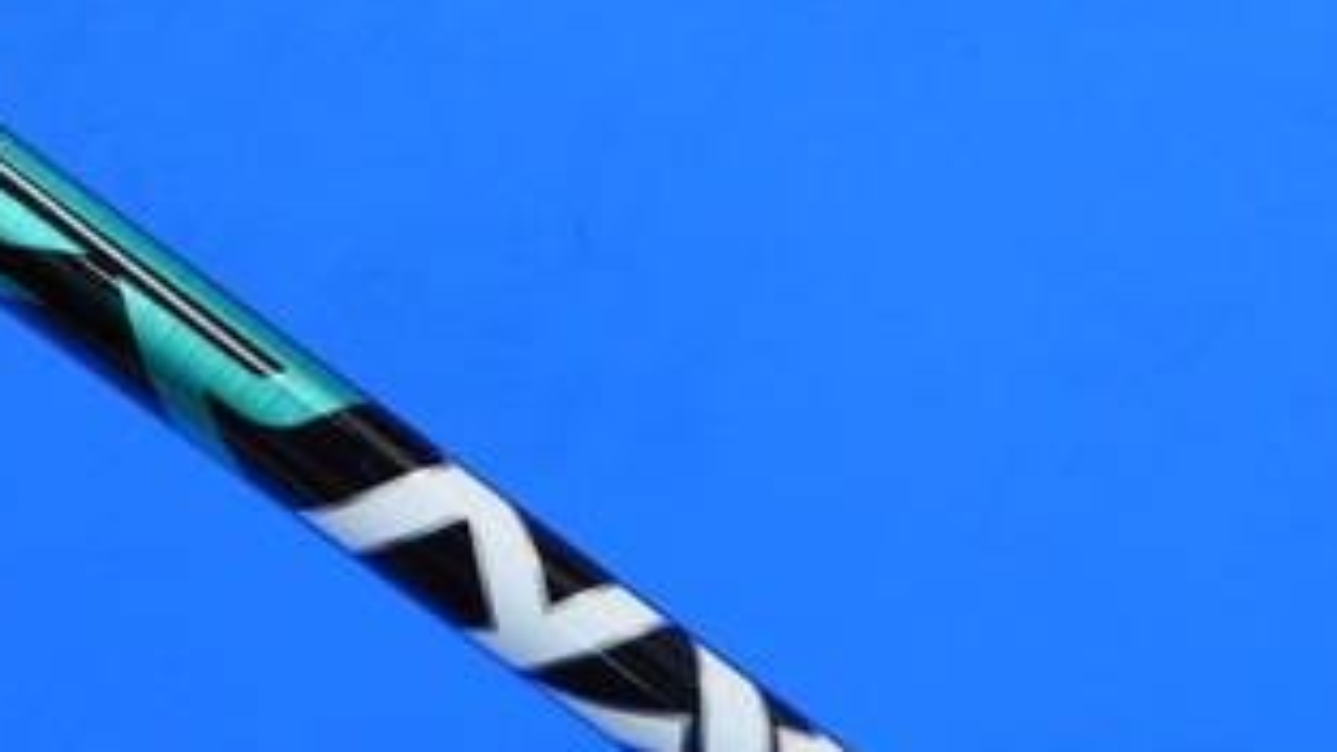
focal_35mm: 56
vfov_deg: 21.4
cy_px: 511
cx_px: 430
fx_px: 1985
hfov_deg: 36.8
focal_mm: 4.5
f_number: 3.7
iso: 125
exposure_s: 1/30
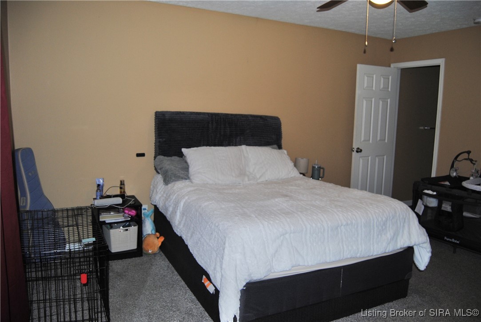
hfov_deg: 67.3
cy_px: 161
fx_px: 361
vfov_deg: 48.0
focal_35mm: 27
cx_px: 240
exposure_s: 1/60
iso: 200
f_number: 3.5
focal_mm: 18
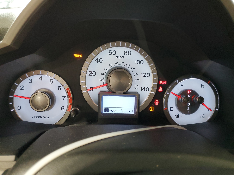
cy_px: 88
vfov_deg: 53.1
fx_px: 176
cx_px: 117
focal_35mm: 26
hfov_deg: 67.3
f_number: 1.5
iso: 218
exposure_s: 1/60.2
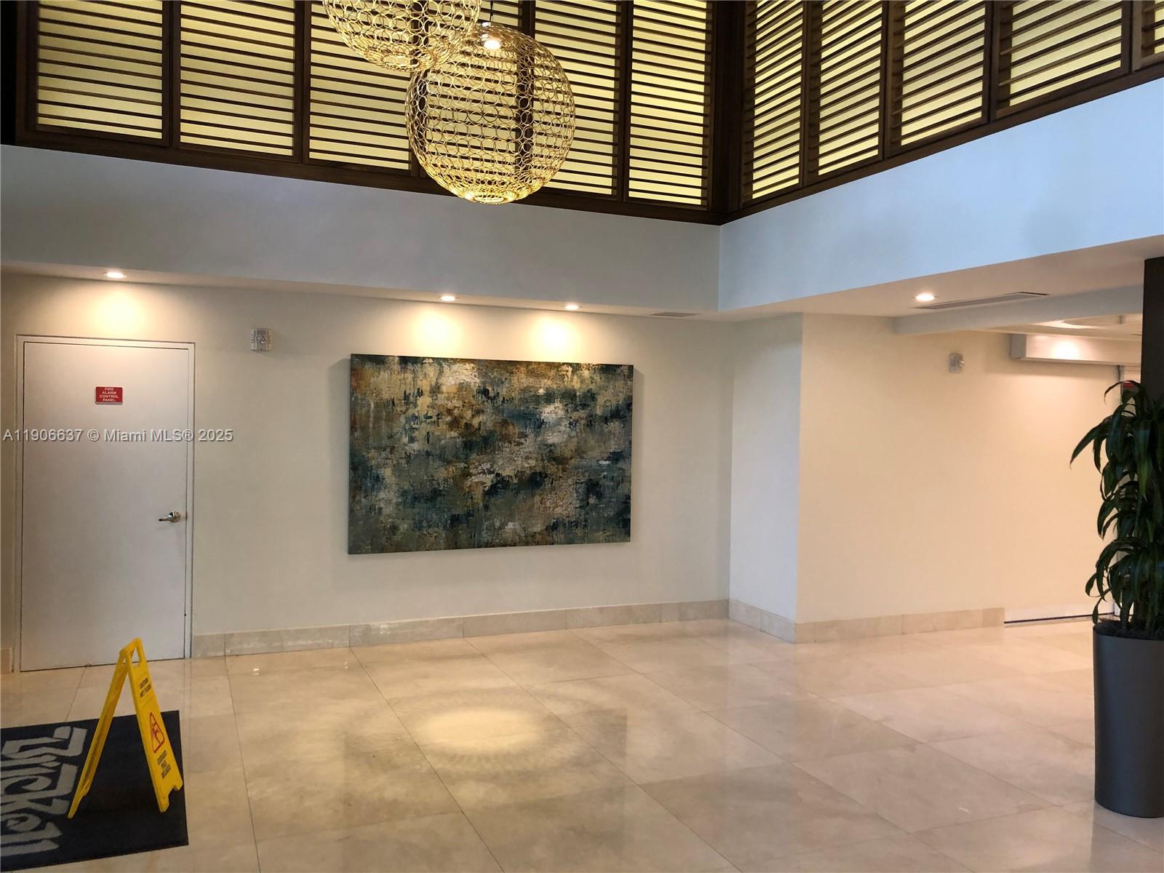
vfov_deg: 49.7
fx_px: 942
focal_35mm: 28
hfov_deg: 63.4
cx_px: 582
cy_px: 436
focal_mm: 4
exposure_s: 1/30
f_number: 1.8
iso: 40
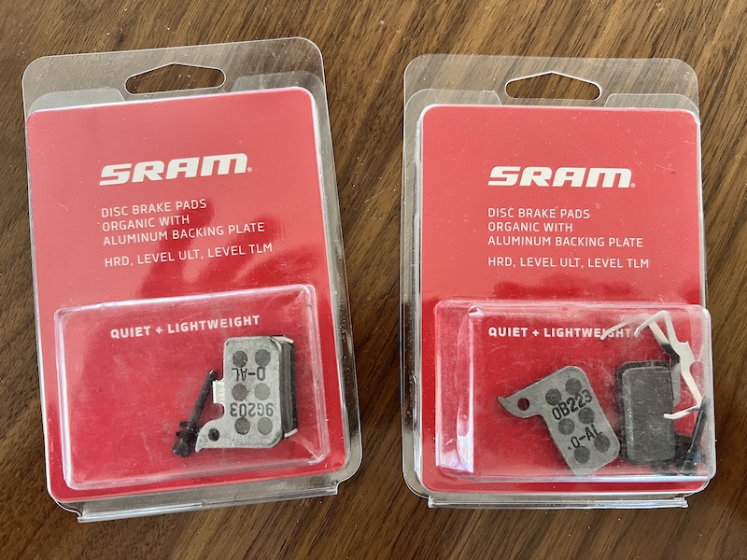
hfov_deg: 67.3
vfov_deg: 53.1
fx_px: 561
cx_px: 374
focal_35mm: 26
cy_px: 280
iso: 320
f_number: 1.5
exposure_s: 1/60
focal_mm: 5.7
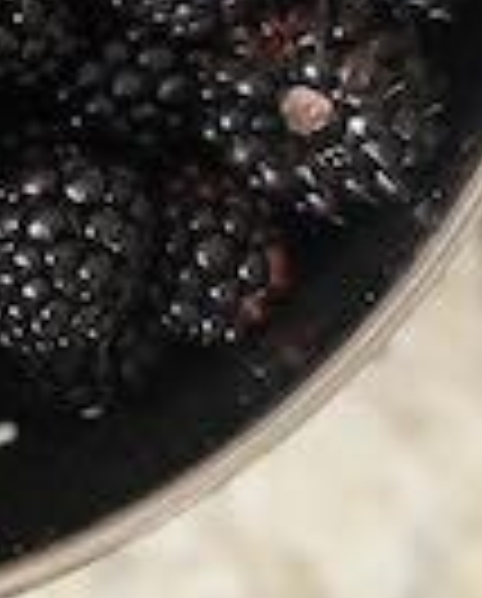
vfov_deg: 15.1
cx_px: -378
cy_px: -157
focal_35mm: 122
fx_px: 2168
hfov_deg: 11.7
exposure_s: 1/30
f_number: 1.5
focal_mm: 5.7
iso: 800
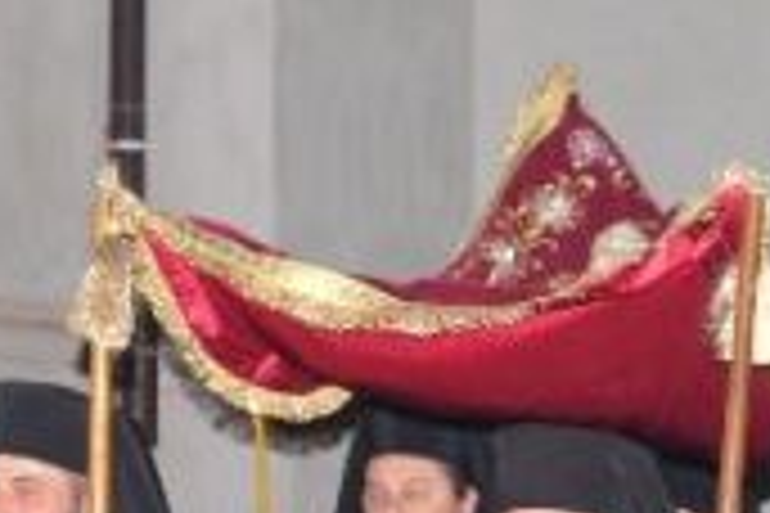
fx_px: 3336
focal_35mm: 156
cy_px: 745
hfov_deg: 13.1
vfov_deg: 8.6
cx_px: 576
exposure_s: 1/60
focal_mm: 20
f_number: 5
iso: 800
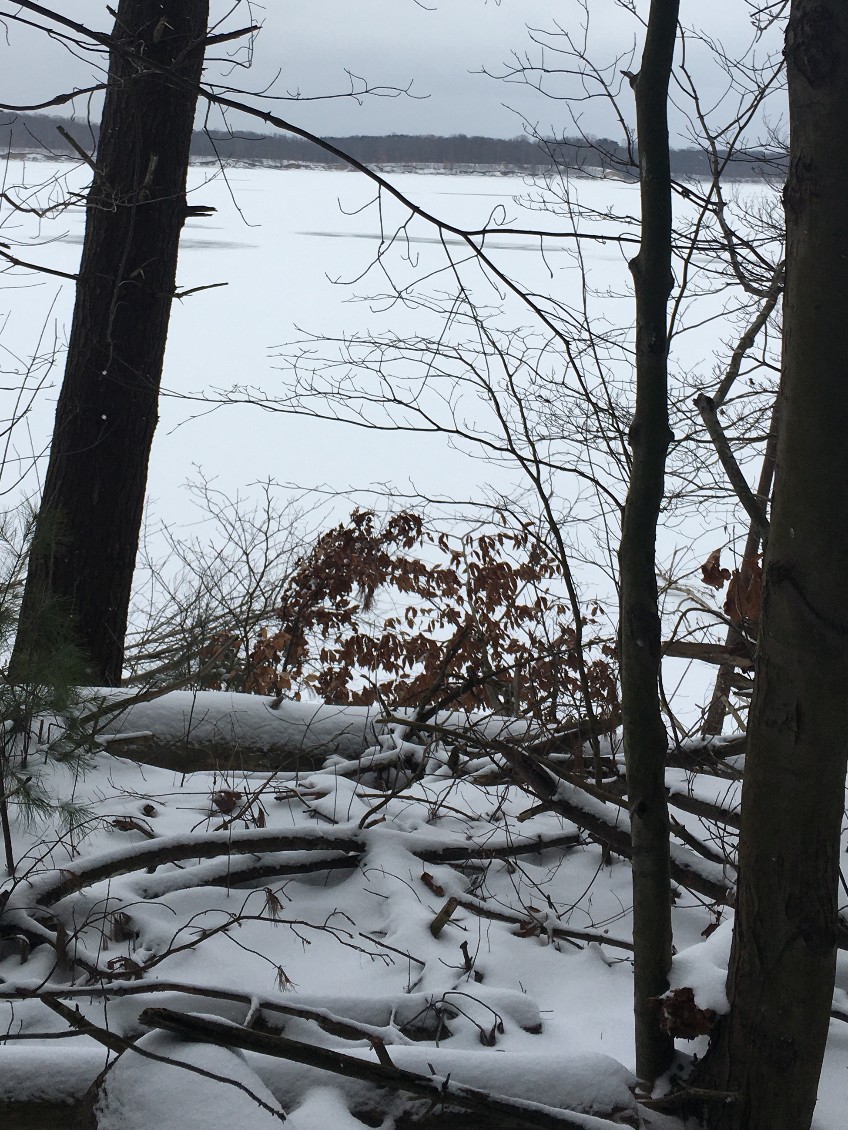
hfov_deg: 32.1
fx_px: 1470
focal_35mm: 45
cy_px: 317
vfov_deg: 41.1
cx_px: 364
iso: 25
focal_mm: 4.15
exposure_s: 1/545
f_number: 2.2
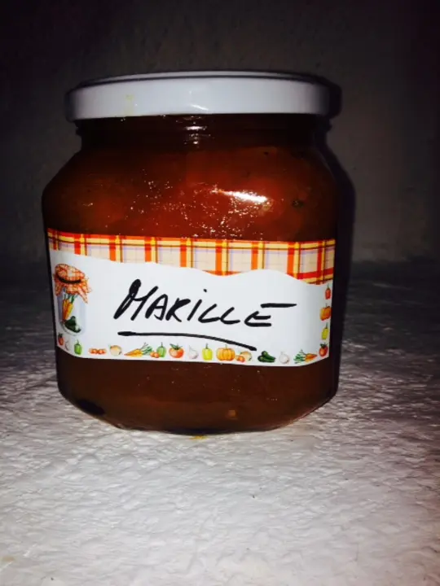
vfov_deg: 52.6
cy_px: 293
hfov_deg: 40.7
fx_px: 593
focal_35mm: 35
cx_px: 220
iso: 50
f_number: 2.4
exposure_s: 1/357
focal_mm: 4.28
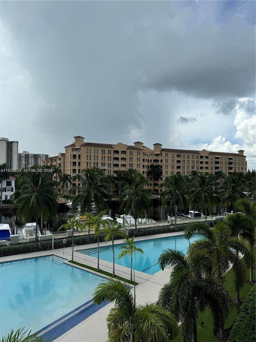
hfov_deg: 56.8
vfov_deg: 71.6
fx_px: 237
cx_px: 128
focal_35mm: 24
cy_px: 171
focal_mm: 6.76
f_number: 1.78
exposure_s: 1/5814
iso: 80
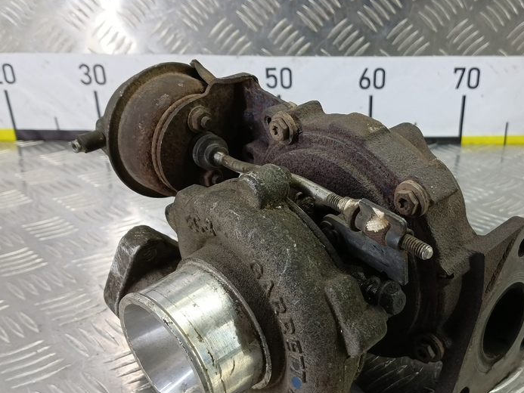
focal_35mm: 34
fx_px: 515
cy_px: 256
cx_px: 327
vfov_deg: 41.4
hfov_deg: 53.4
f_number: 1.6
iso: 180
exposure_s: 1/50
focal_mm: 4.11
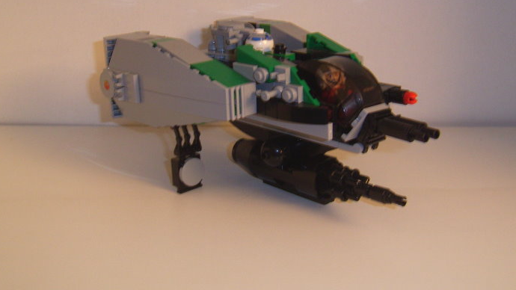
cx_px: 265
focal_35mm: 48
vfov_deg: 24.8
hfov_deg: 42.9
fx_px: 657
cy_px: 96
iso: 100
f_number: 2.8
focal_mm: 7.8
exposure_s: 1/30
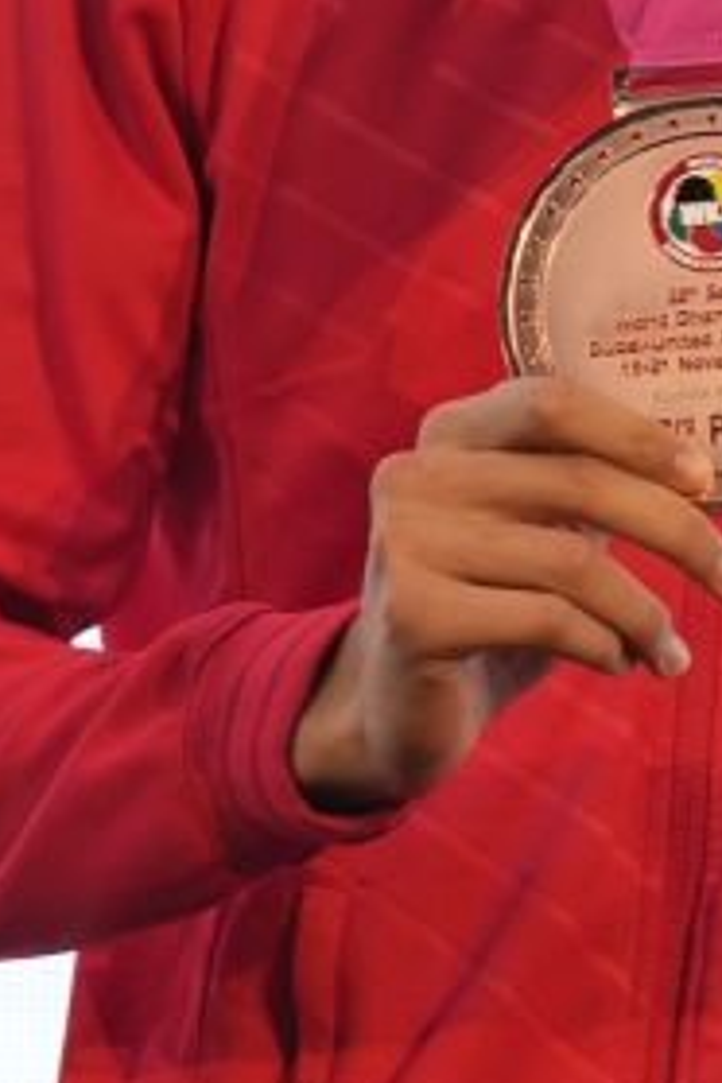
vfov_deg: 1.6
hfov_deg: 1.1
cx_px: 706
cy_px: 272
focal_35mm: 1291
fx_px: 38835
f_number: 2.8
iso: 400
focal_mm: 200
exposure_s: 1/250
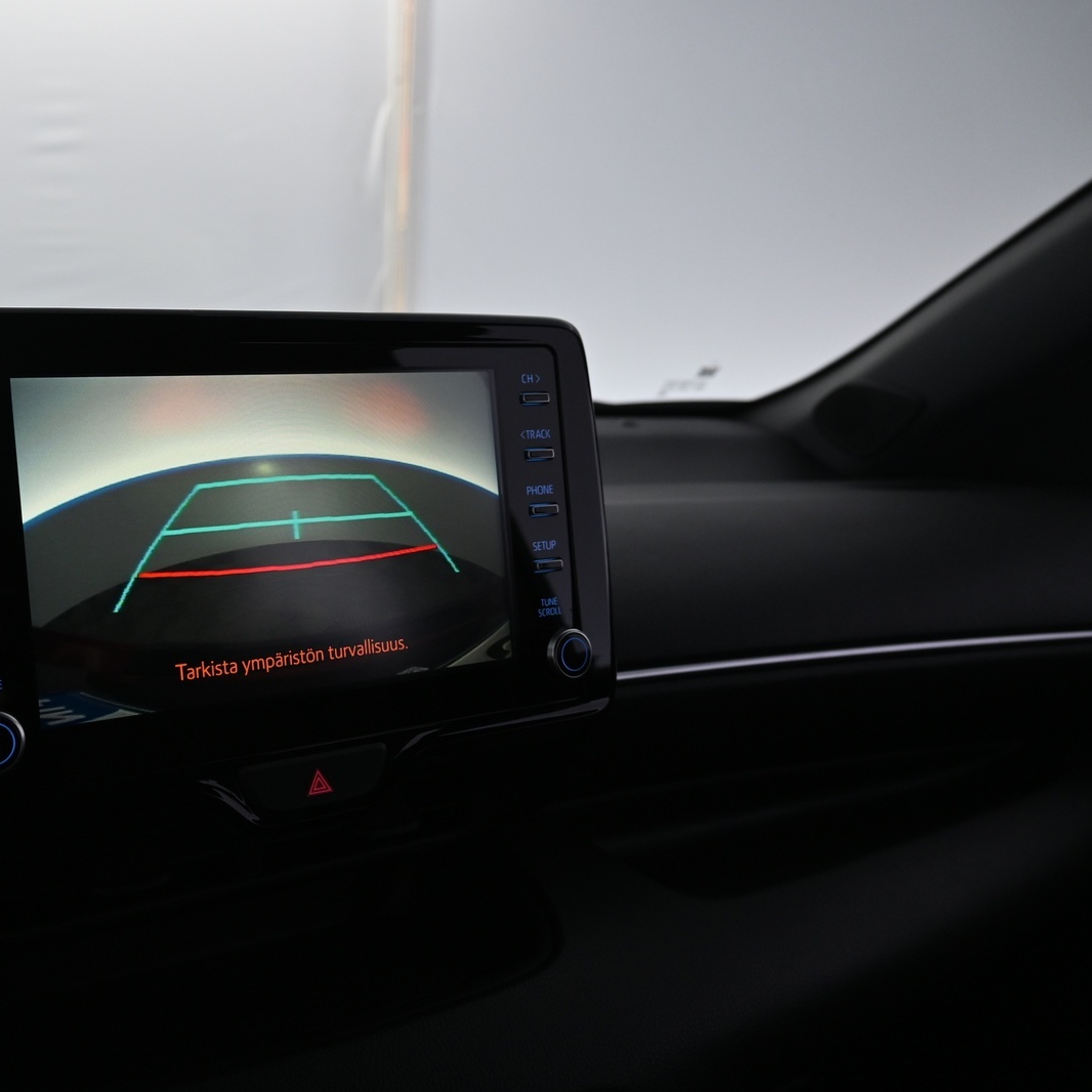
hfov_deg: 50.6
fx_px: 1106
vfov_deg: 52.5
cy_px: 550
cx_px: 287
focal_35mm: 31
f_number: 4
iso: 400
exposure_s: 1/60
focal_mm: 16
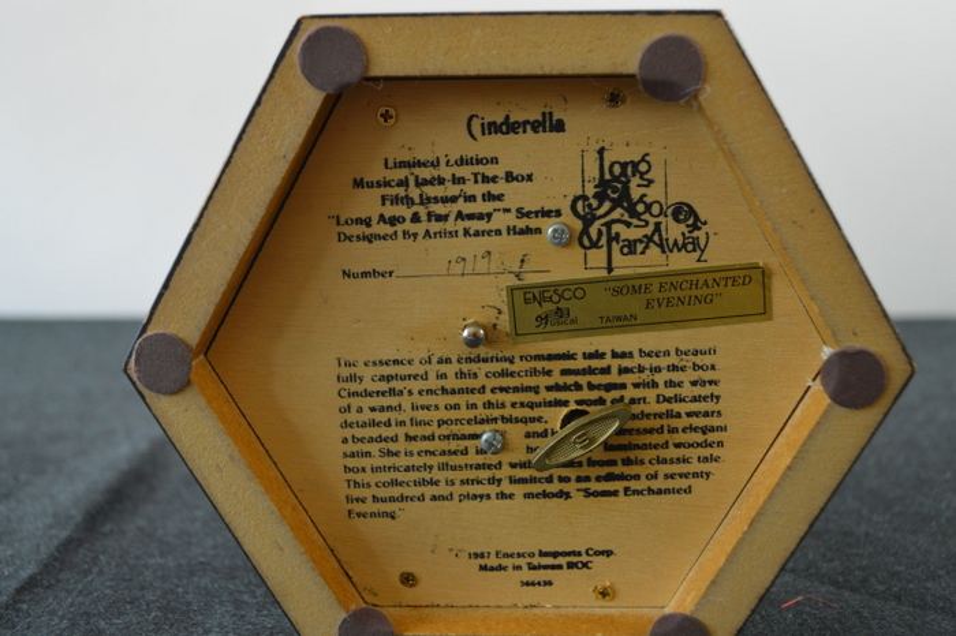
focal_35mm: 39
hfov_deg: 49.6
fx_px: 1035
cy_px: 318
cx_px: 478
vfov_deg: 34.2
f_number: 4.2
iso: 400
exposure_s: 1/30
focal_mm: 26
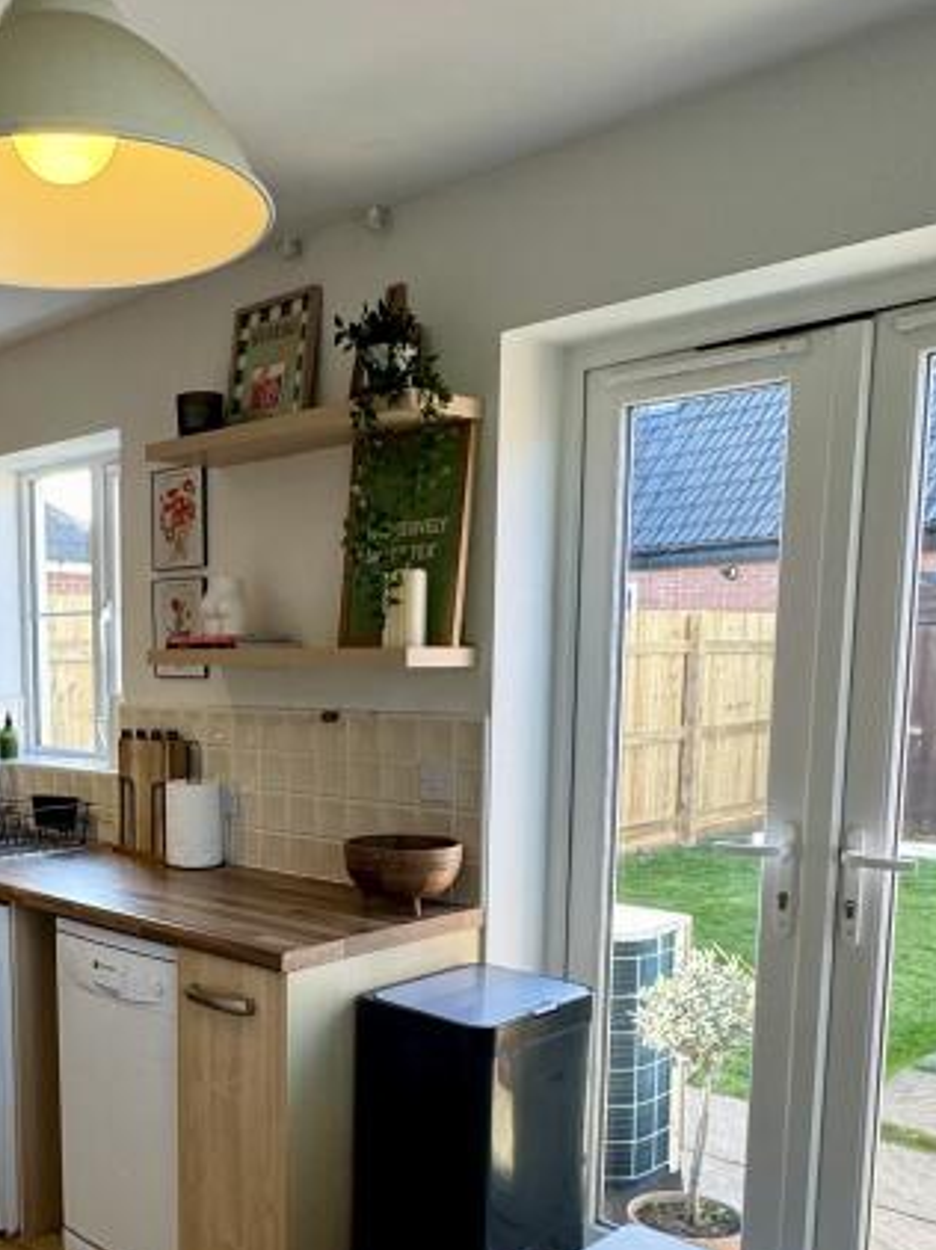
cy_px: 820
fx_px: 1227
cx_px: 184
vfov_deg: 53.1
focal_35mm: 34
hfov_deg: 40.0
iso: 64
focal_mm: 2.22
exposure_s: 1/100
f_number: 2.2
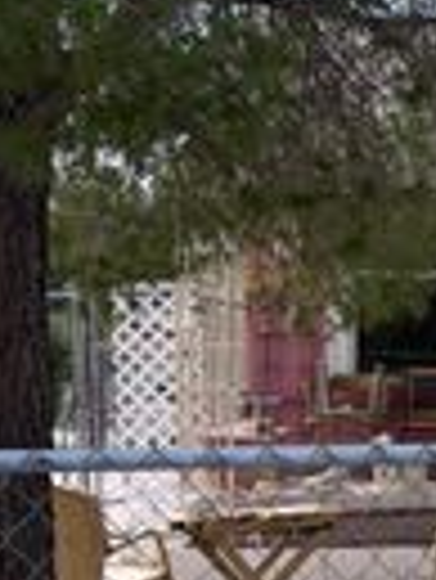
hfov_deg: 12.5
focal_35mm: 101
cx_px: 935
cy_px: 429
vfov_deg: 19.3
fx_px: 1693
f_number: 1.5
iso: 50
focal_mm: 5.7
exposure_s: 1/2353
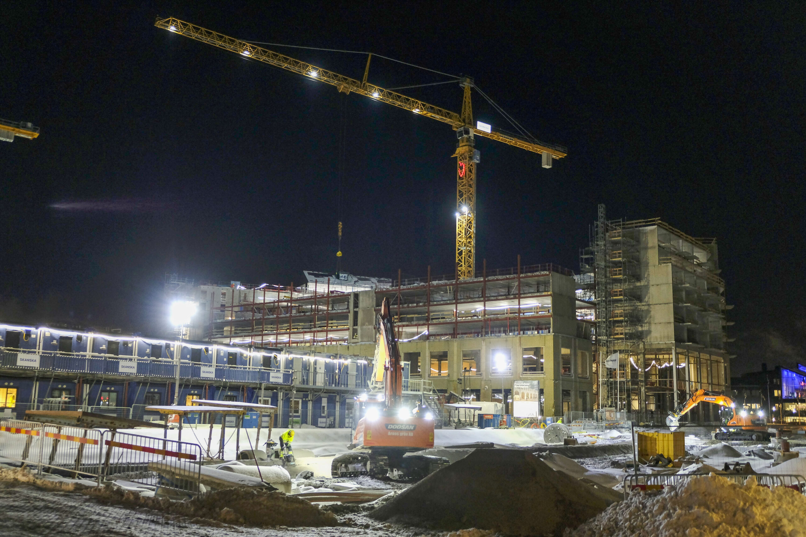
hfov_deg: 54.4
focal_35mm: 35
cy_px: 268
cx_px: 403
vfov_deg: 37.9
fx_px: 784
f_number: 3.2
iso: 1600
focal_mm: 23.3
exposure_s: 1/34
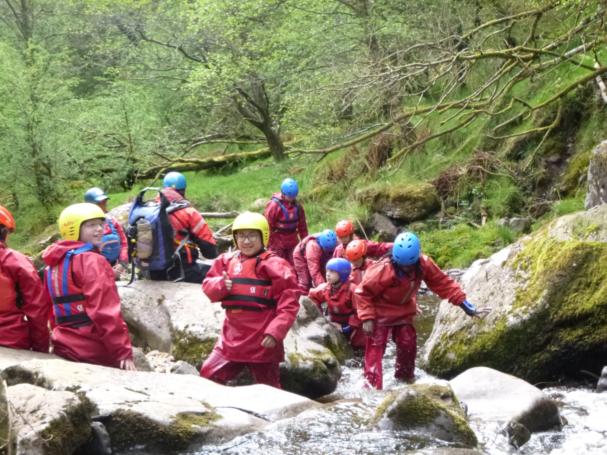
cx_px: 304
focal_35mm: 66
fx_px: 1157
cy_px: 228
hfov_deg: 29.4
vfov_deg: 22.3
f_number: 5.4
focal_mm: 11.9
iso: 500
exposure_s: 1/200
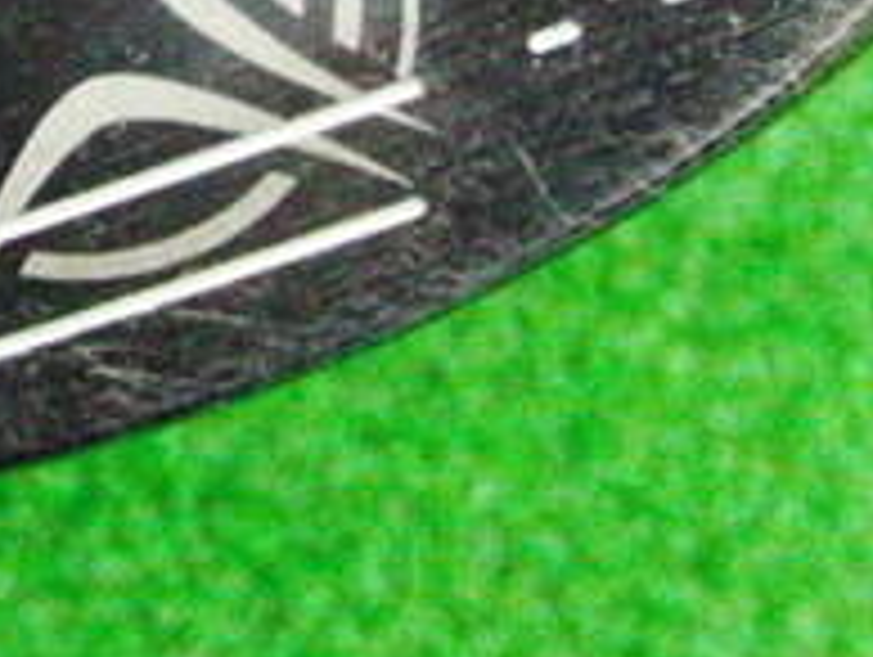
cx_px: 162
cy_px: -266
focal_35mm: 122
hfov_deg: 16.0
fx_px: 3081
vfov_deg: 11.7
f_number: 3.6
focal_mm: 6.42
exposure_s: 1/80
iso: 3200
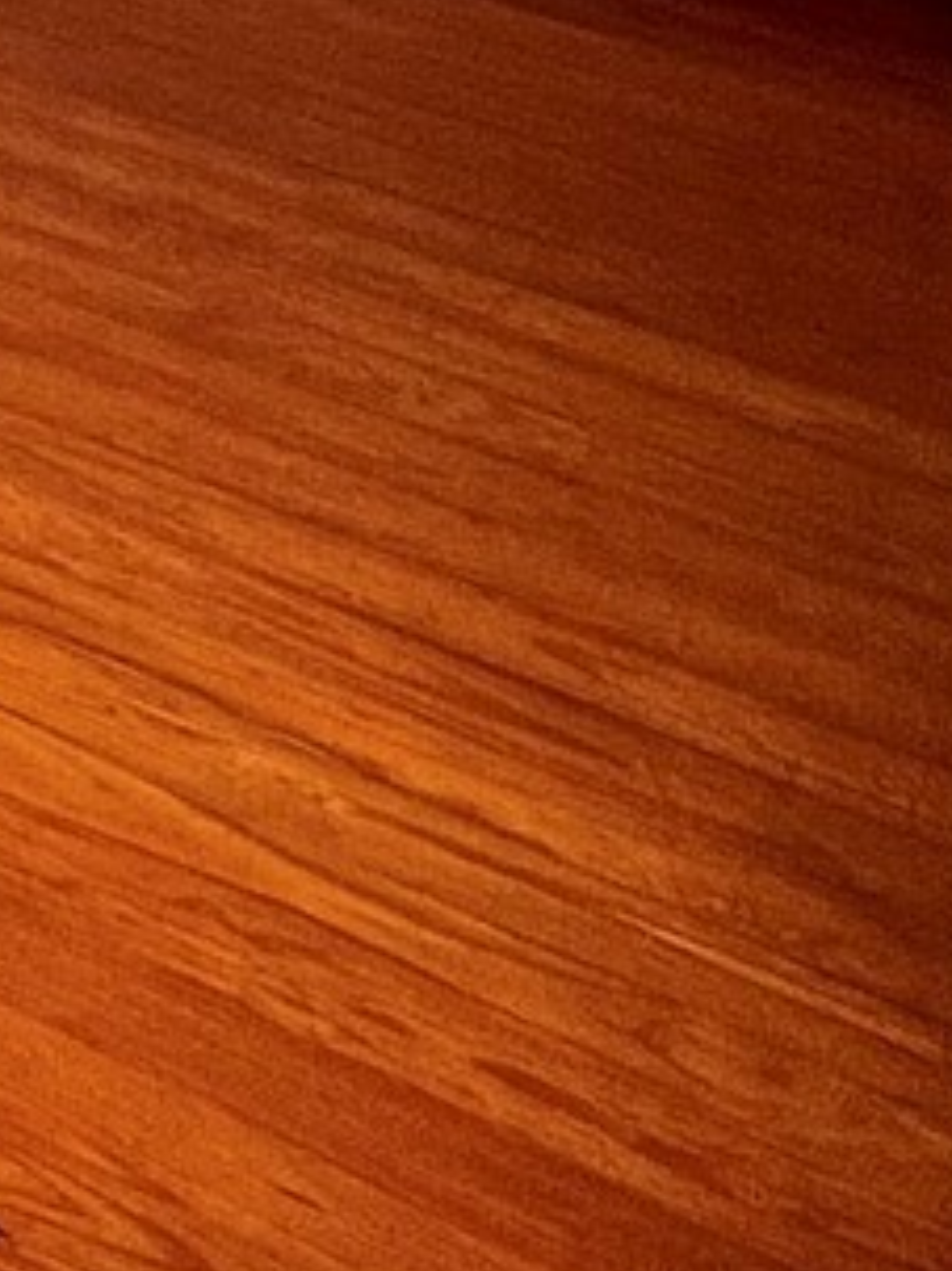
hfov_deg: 10.4
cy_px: -1426
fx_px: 3229
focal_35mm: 88
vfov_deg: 16.0
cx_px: -2076
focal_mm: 1.57
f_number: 1.8
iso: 64
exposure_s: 1/99
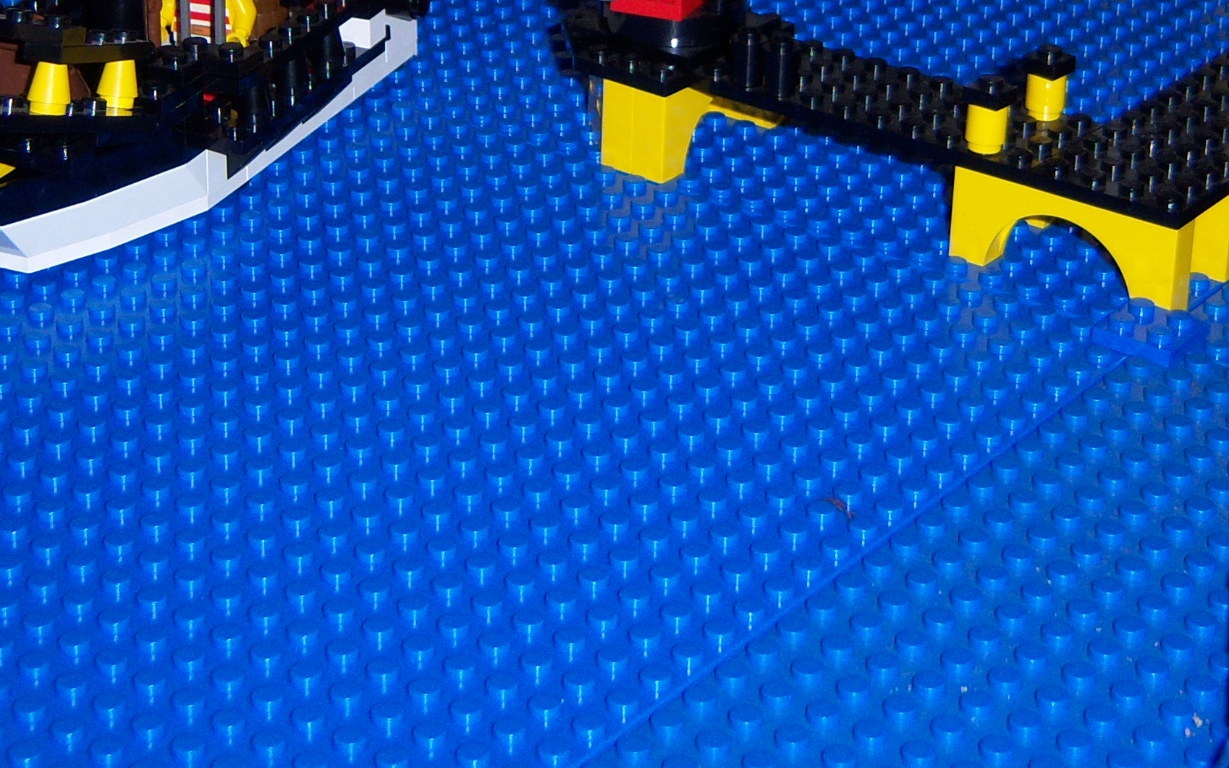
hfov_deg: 25.2
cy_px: -111
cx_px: 528
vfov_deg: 15.4
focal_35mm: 82
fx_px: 2746
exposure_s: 1/60
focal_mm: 7.5
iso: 80
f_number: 2.8
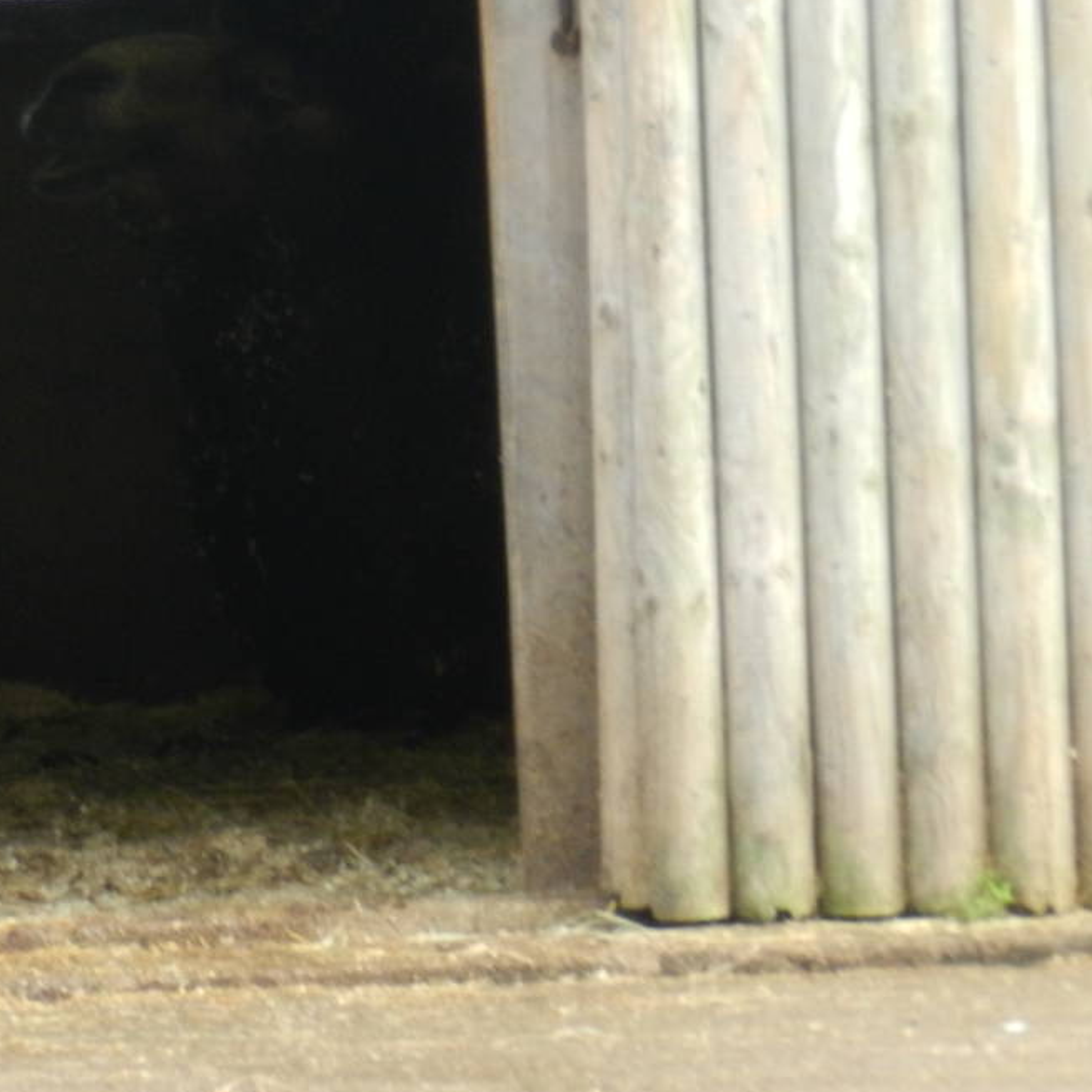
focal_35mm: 668
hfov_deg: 2.6
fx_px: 23841
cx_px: 309
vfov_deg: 2.6
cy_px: 650
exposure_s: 1/100
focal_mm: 55
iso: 400
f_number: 5.4
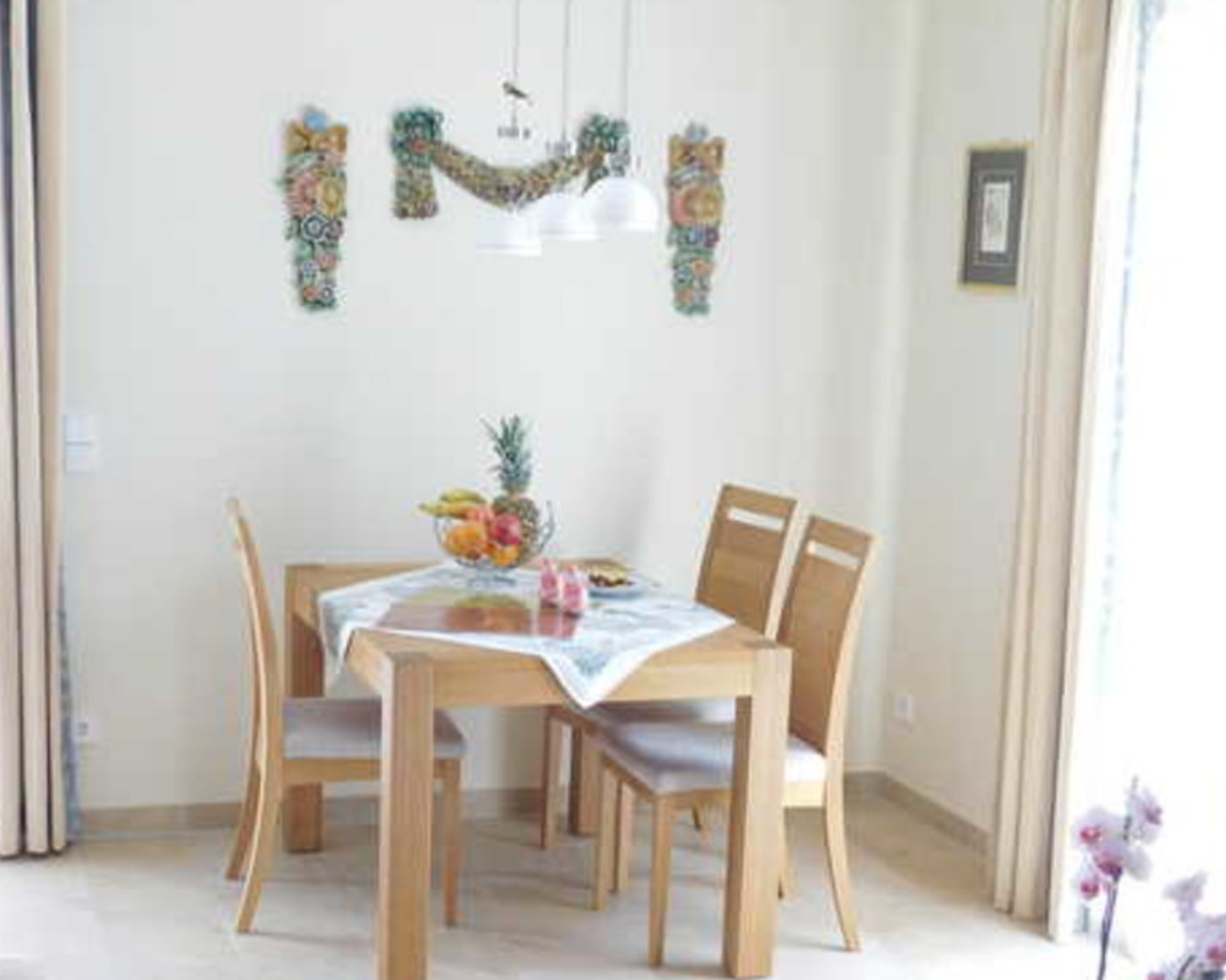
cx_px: 476
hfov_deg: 34.0
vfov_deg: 27.5
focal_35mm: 55
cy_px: 630
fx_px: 1995
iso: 140
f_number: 3.6
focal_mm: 7.1
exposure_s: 1/30
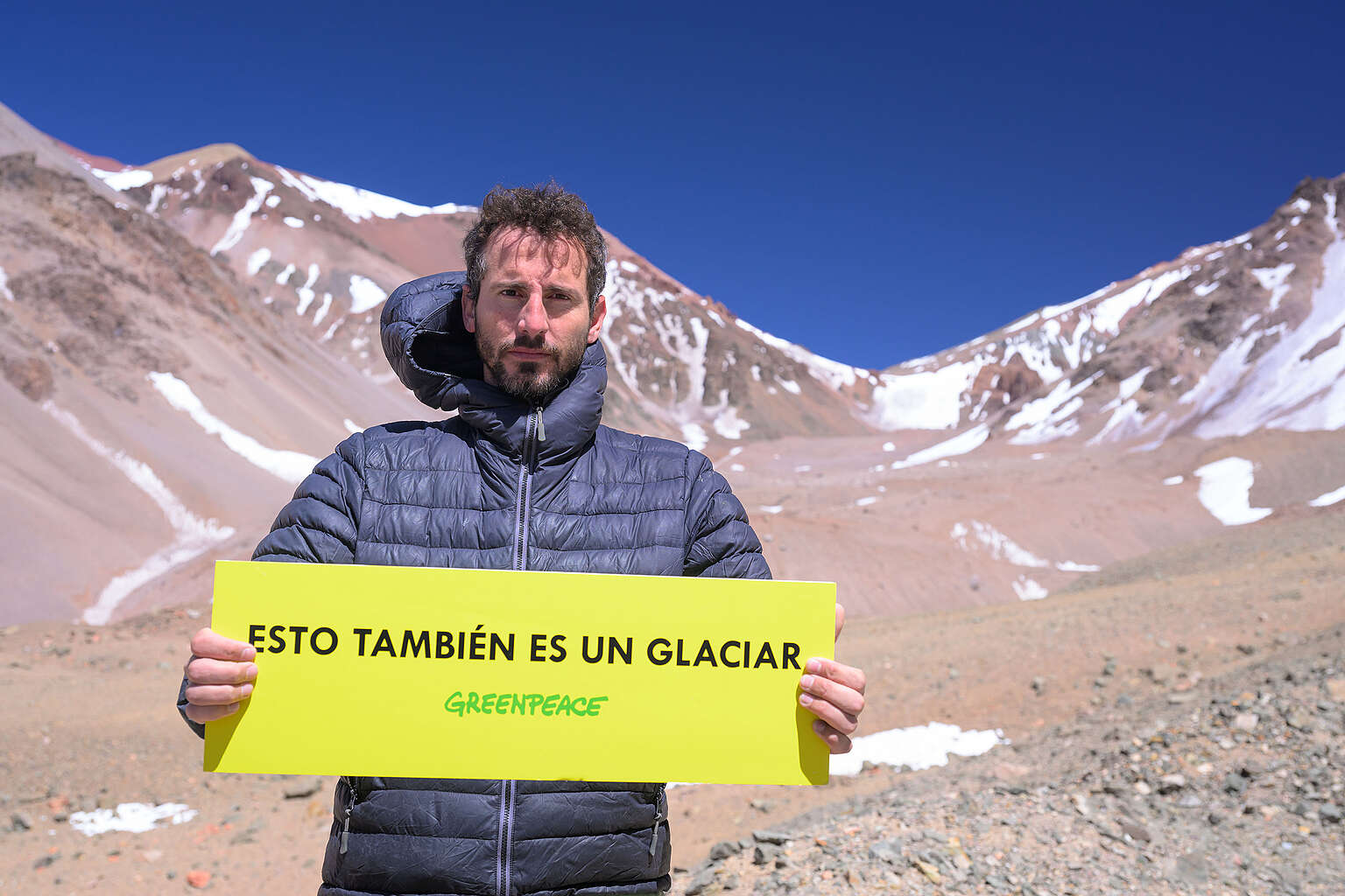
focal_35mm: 42
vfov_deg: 31.9
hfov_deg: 46.4
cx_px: 672
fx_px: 1569
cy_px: 448
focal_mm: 42
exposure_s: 1/500
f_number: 5.6
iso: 400
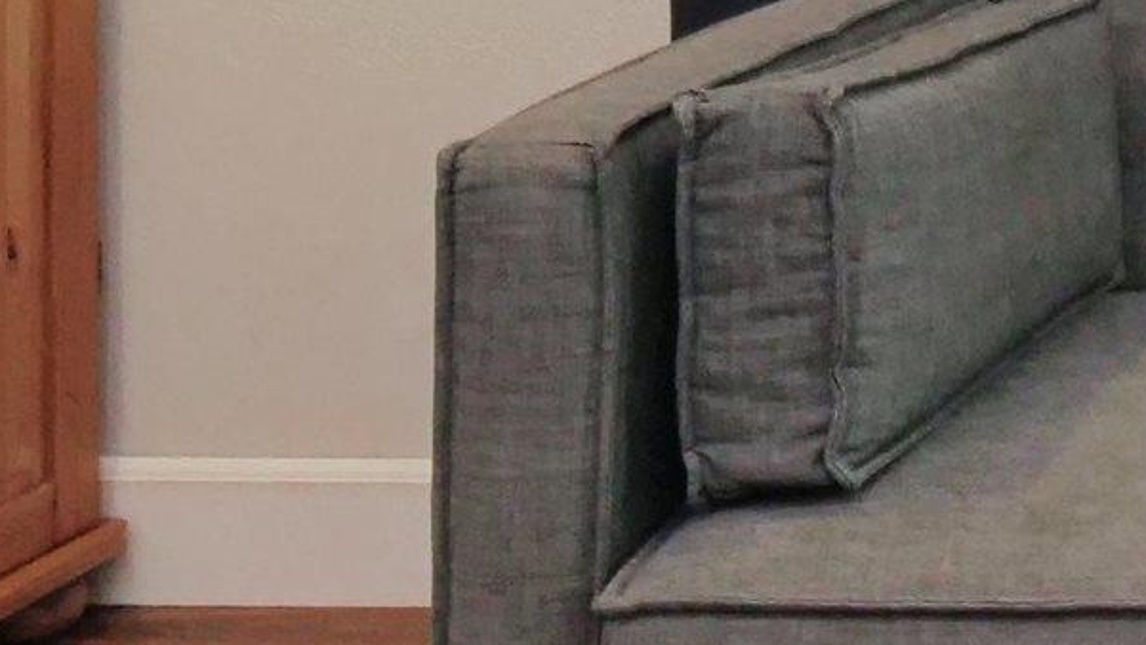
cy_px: -372
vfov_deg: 14.3
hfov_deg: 21.2
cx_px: 1886
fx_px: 2370
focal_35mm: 78
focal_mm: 7
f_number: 3.5
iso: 800
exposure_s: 1/160
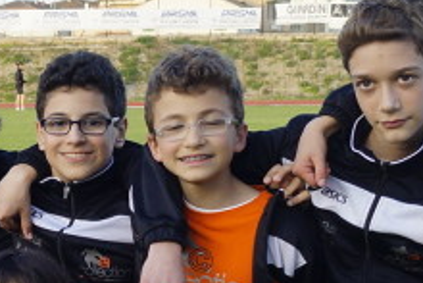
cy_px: 436
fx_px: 1963
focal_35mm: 167
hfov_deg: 11.7
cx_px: -240
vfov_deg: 8.1
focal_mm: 24
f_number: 6.3
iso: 100
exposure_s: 1/80
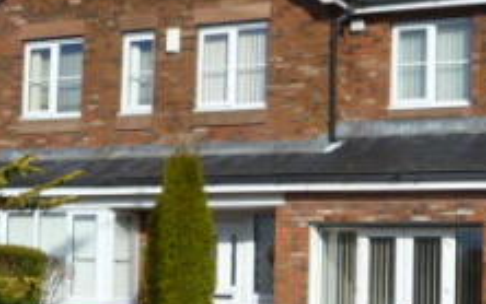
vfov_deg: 16.6
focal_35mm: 78
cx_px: 421
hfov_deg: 25.8
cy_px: 250
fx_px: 1034
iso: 80
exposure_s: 1/800
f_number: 3.3
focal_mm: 5
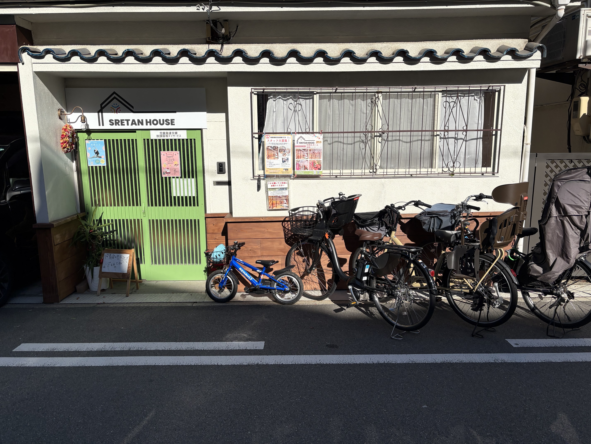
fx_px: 444
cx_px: 296
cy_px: 222
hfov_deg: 67.3
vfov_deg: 53.1
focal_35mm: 26
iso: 50
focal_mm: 5.96
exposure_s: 1/6329
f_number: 1.6
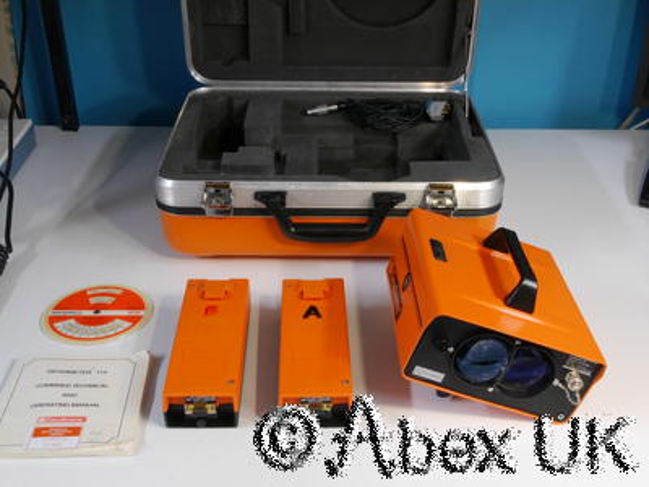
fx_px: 787
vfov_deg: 34.3
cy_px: 244
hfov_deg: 44.8
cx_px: 324
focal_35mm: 42
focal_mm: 21
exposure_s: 1/1.6
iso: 800
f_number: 22
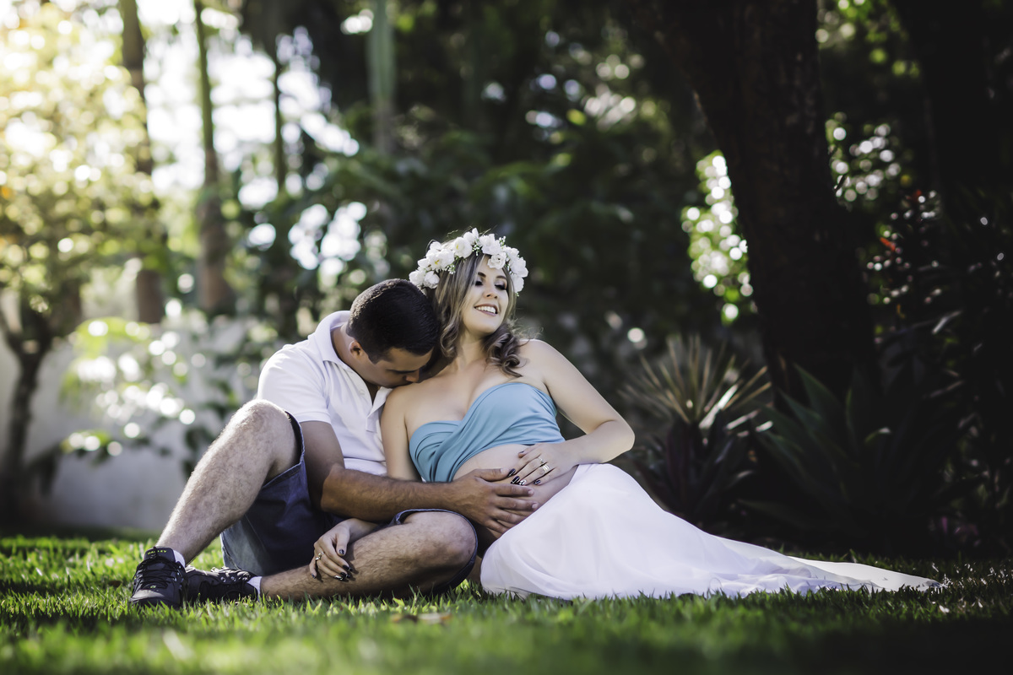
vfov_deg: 10.8
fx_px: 3587
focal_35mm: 128
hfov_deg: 16.1
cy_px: 338
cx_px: 506
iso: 100
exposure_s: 1/250
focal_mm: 85
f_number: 2.2
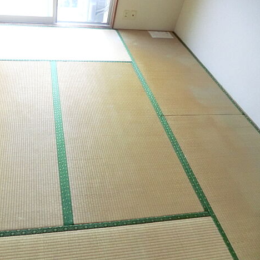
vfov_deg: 55.6
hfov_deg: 54.5
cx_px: 87
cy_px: 128
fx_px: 246
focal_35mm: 29
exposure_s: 1/60
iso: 640
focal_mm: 4.3
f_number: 3.2
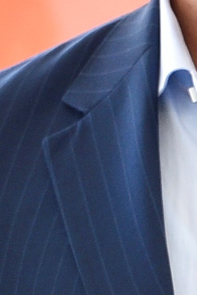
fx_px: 2955
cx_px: -145
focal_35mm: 360
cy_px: 64
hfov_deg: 3.8
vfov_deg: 5.7
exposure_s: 1/200
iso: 800
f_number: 2.8
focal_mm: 58
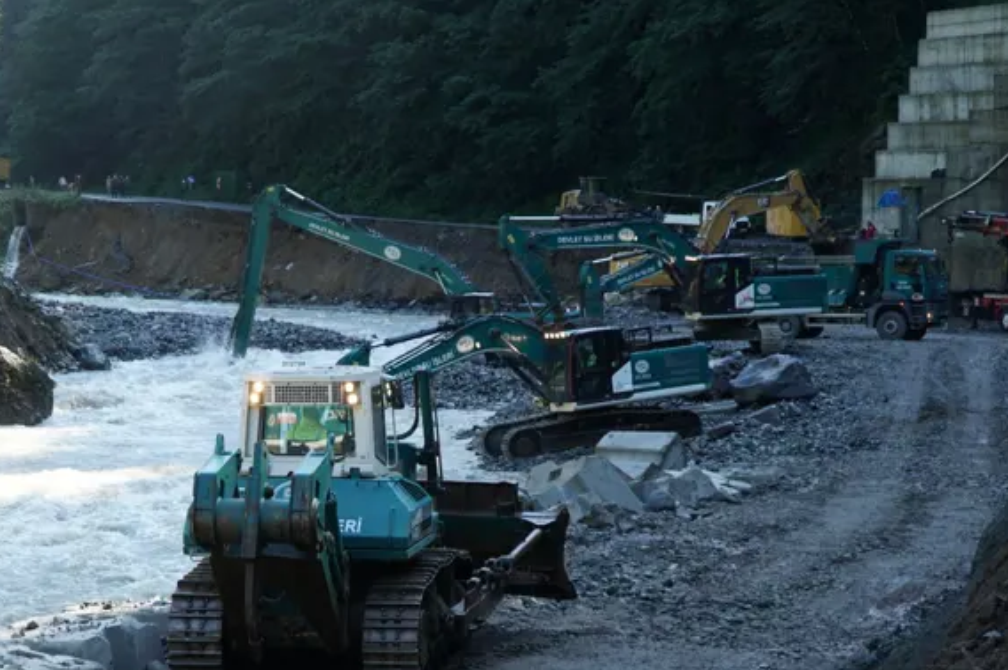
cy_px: 489
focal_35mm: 79
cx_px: 295
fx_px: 2211
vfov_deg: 17.2
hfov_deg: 25.5
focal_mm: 34
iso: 100
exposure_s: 1/80
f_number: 5
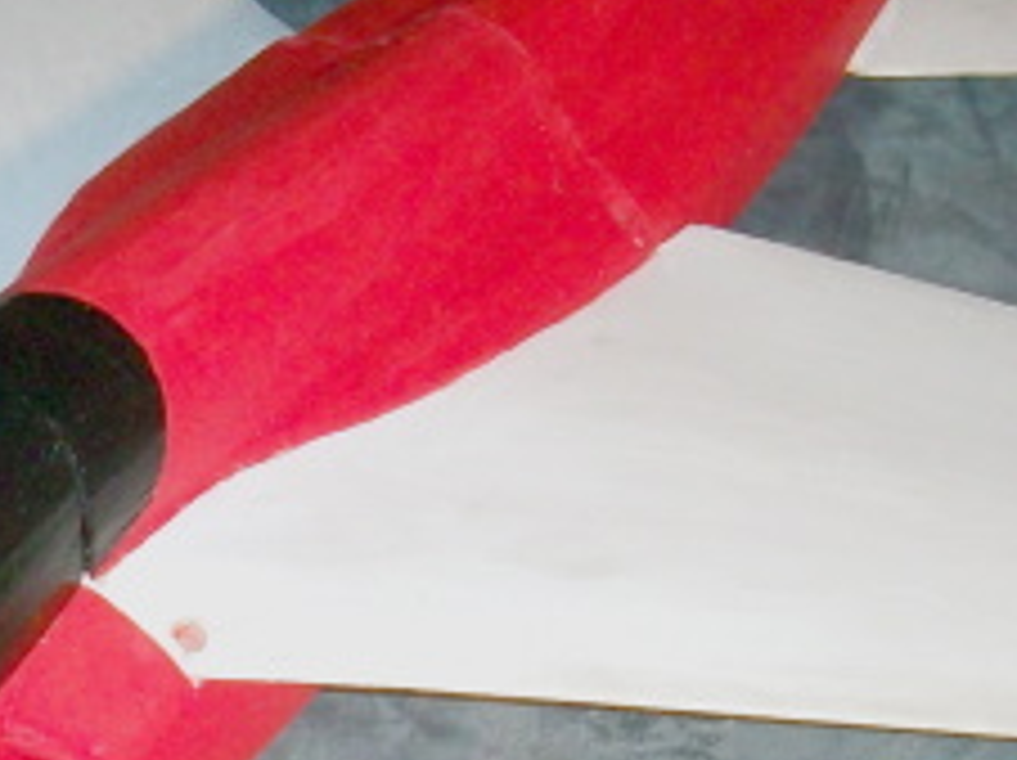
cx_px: 261
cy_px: 515
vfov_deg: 13.1
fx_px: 3316
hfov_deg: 17.3
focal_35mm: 113
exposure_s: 1/60
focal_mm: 5.7
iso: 120
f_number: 2.8
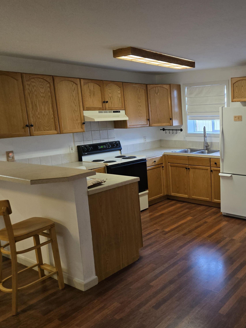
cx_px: 216
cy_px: 165
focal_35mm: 31
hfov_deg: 42.1
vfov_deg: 58.4
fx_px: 294
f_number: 1.8
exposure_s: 1/60
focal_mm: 5.4
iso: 320
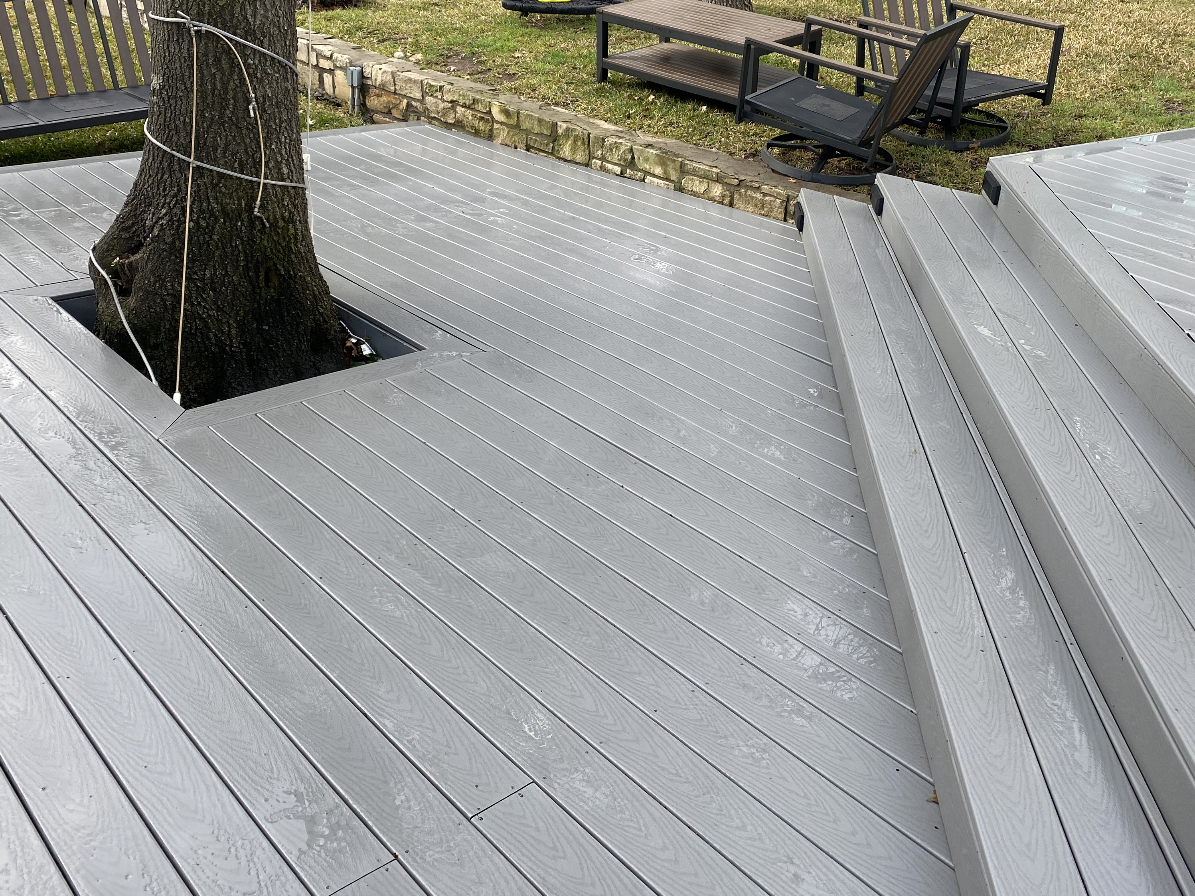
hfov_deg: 52.6
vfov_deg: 40.4
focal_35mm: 35
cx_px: 628
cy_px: 330
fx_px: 1208
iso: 32
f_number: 1.8
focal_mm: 4.25
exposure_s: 1/513
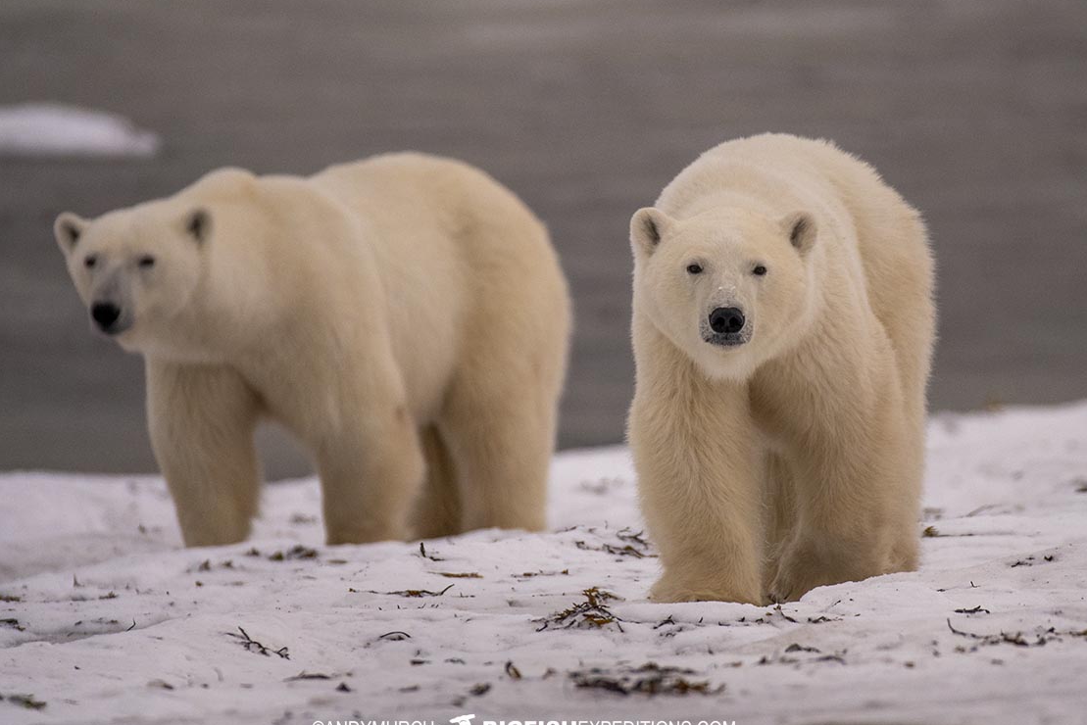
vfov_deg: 2.1
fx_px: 19600
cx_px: 523
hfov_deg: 3.2
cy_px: 369
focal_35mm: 649
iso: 1600
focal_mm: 600
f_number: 6.3
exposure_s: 1/3200
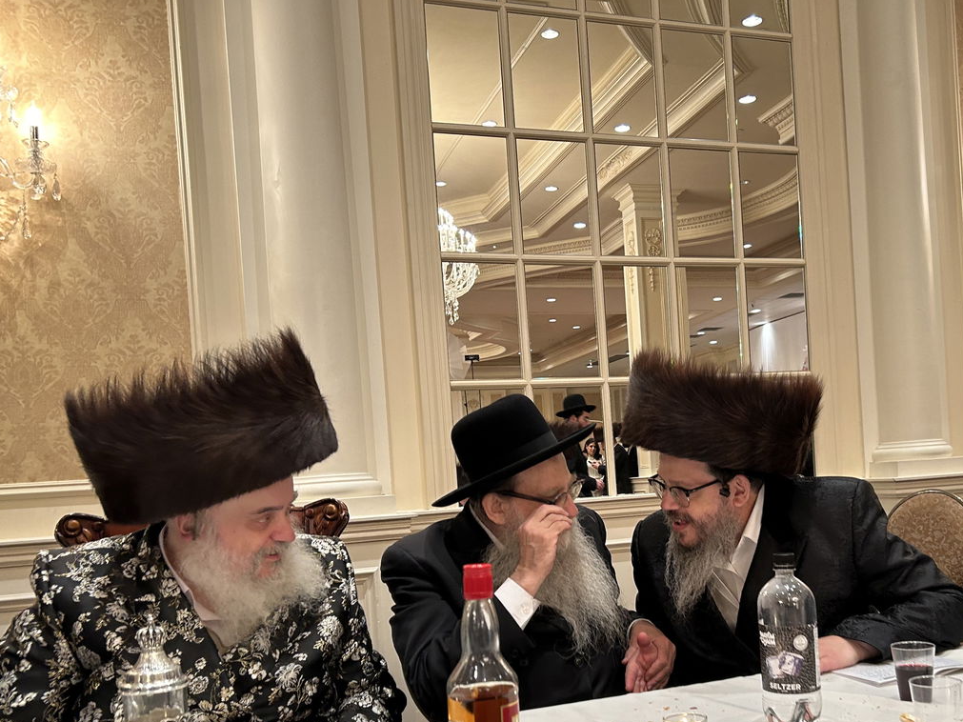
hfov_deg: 50.7
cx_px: 621
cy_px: 489
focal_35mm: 36
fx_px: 1001
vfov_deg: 39.1
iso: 125
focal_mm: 5.7
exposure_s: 1/60
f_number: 1.5
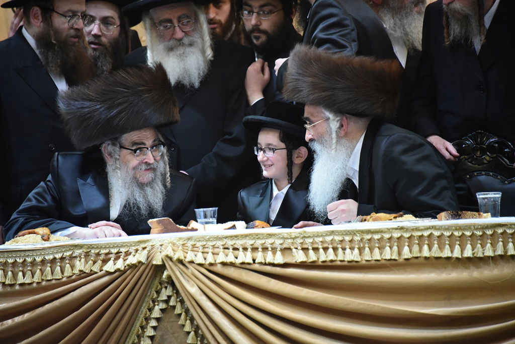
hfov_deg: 6.9
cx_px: 258
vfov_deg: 4.6
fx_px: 4292
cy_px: 172
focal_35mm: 300
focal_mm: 300
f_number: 5.6
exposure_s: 1/125
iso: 6400
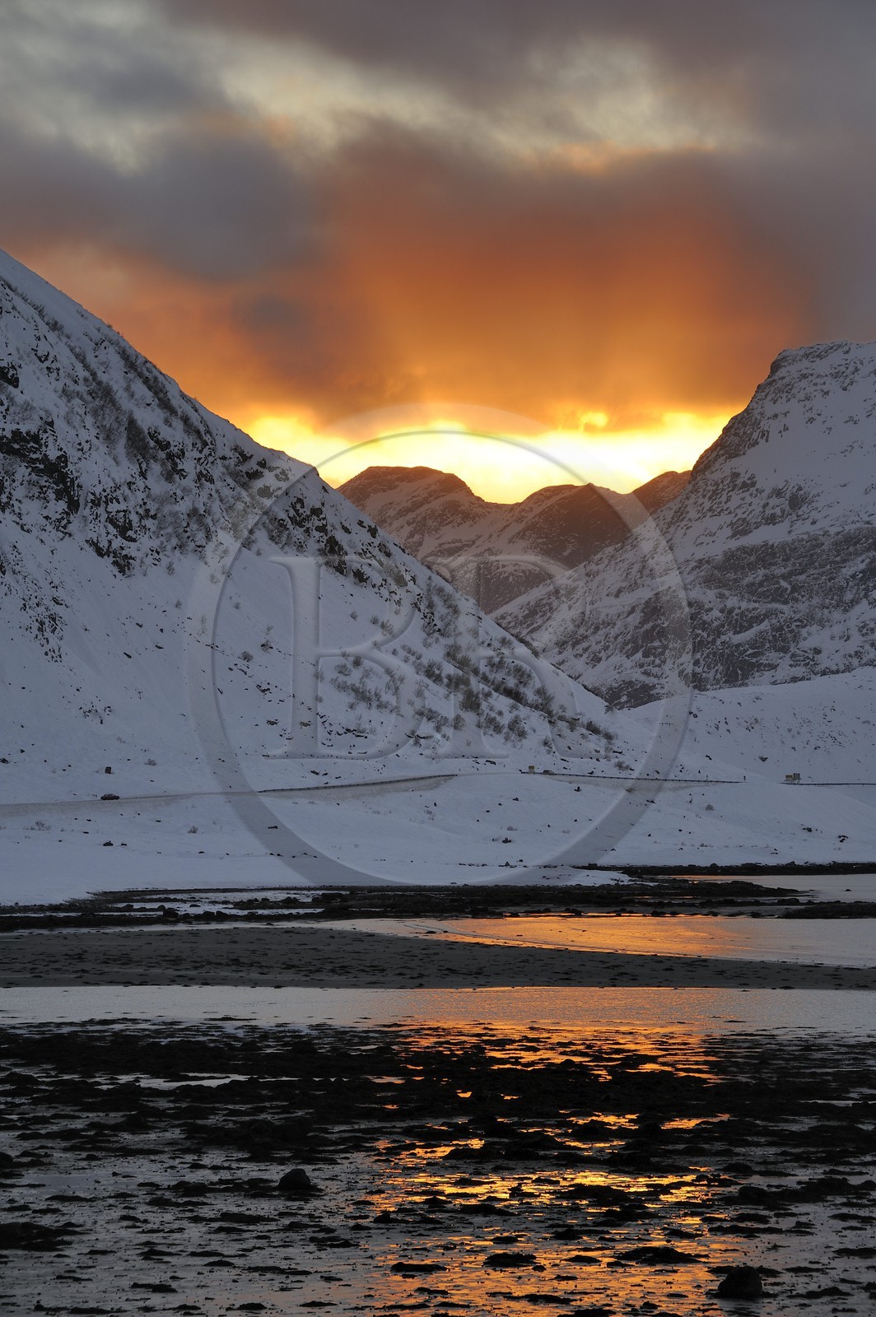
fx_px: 5667
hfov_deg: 8.8
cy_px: 658
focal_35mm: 155
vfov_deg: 13.3
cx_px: 438
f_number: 9
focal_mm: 155
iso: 200
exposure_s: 1/160
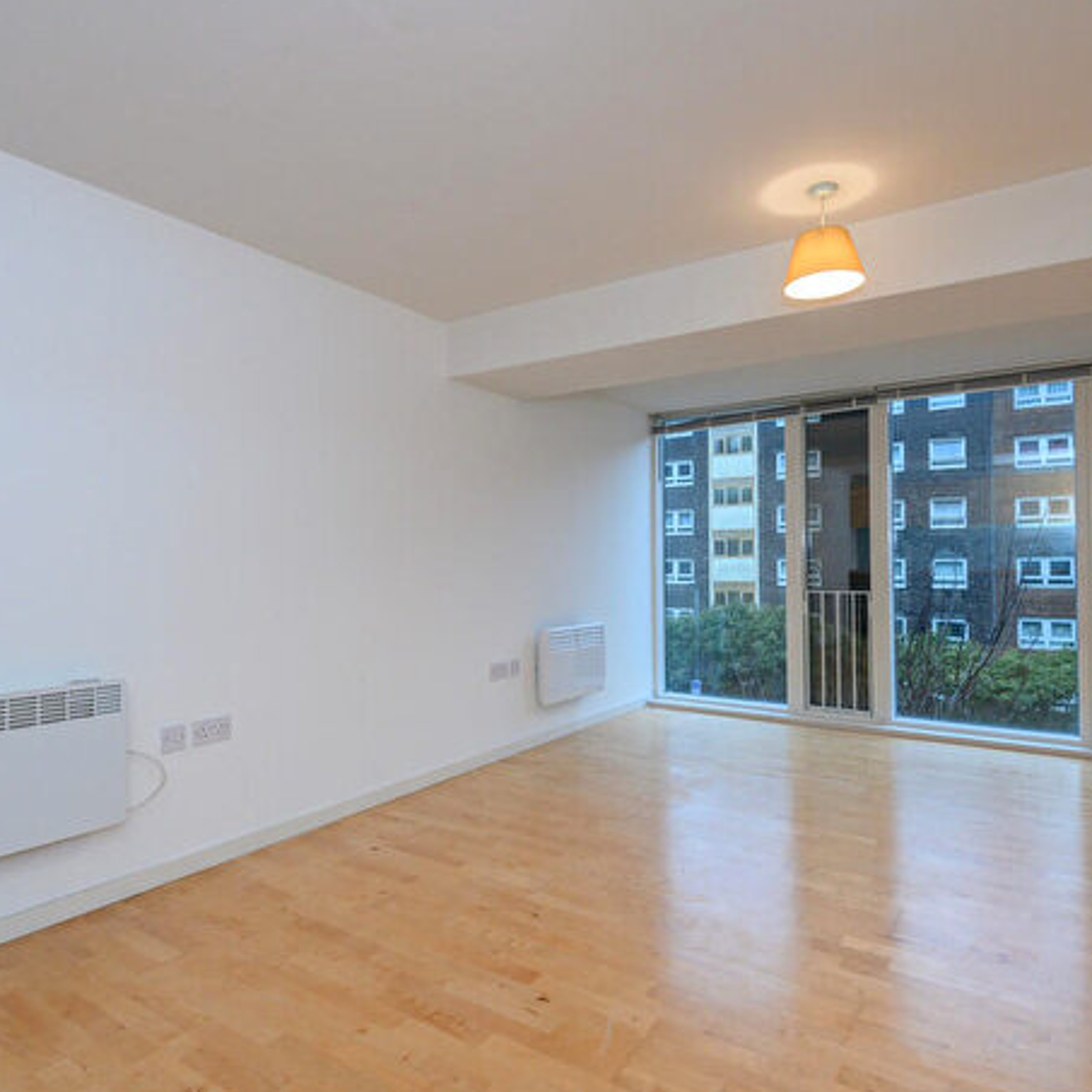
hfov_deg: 72.1
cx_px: 545
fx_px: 749
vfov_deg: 72.1
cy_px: 550
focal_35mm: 21
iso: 640
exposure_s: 1/40
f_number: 7.1
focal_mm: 16
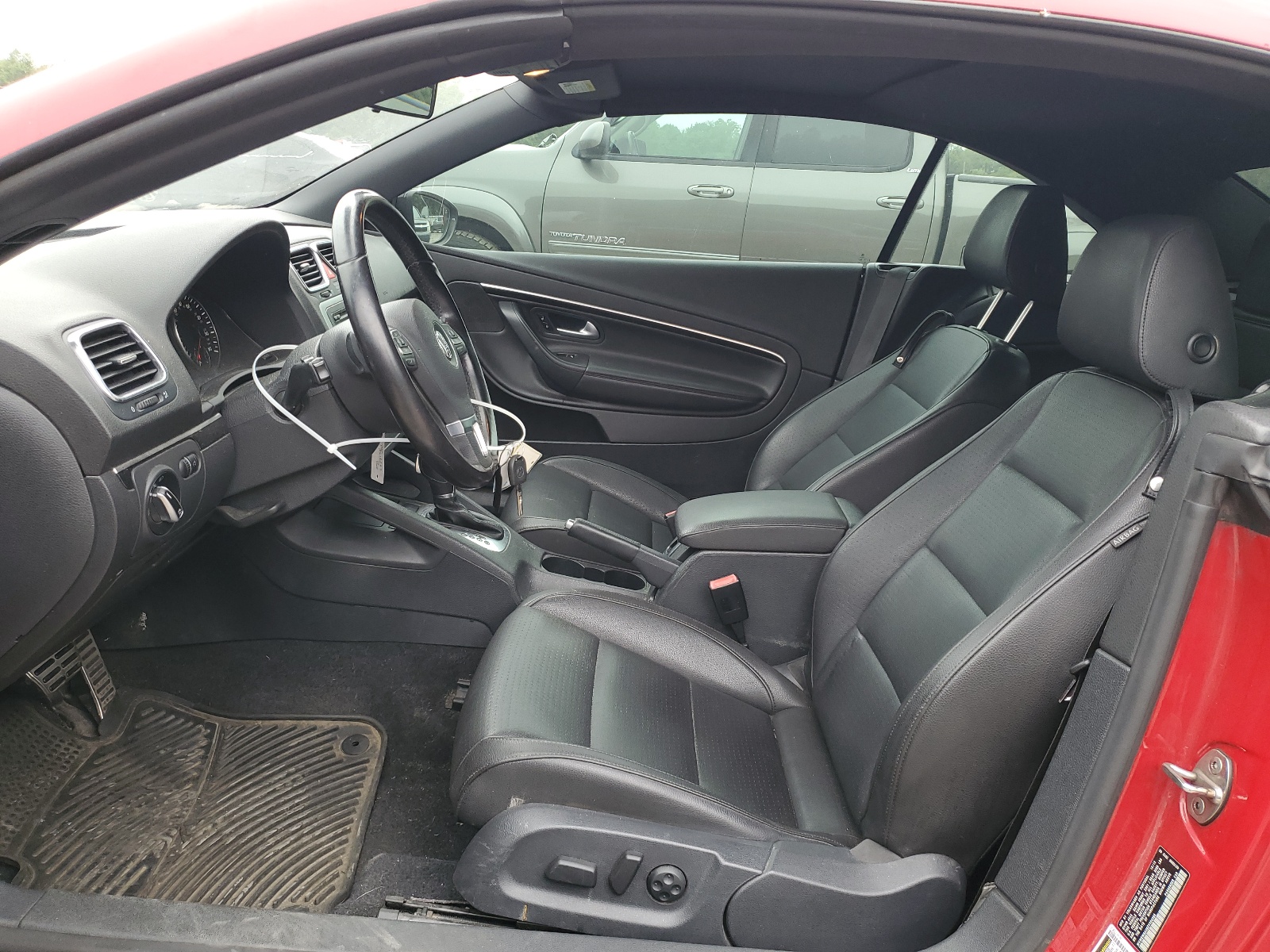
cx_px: 635
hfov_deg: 67.3
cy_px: 476
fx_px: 954
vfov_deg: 53.1
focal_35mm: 26
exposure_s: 1/120
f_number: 1.5
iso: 53
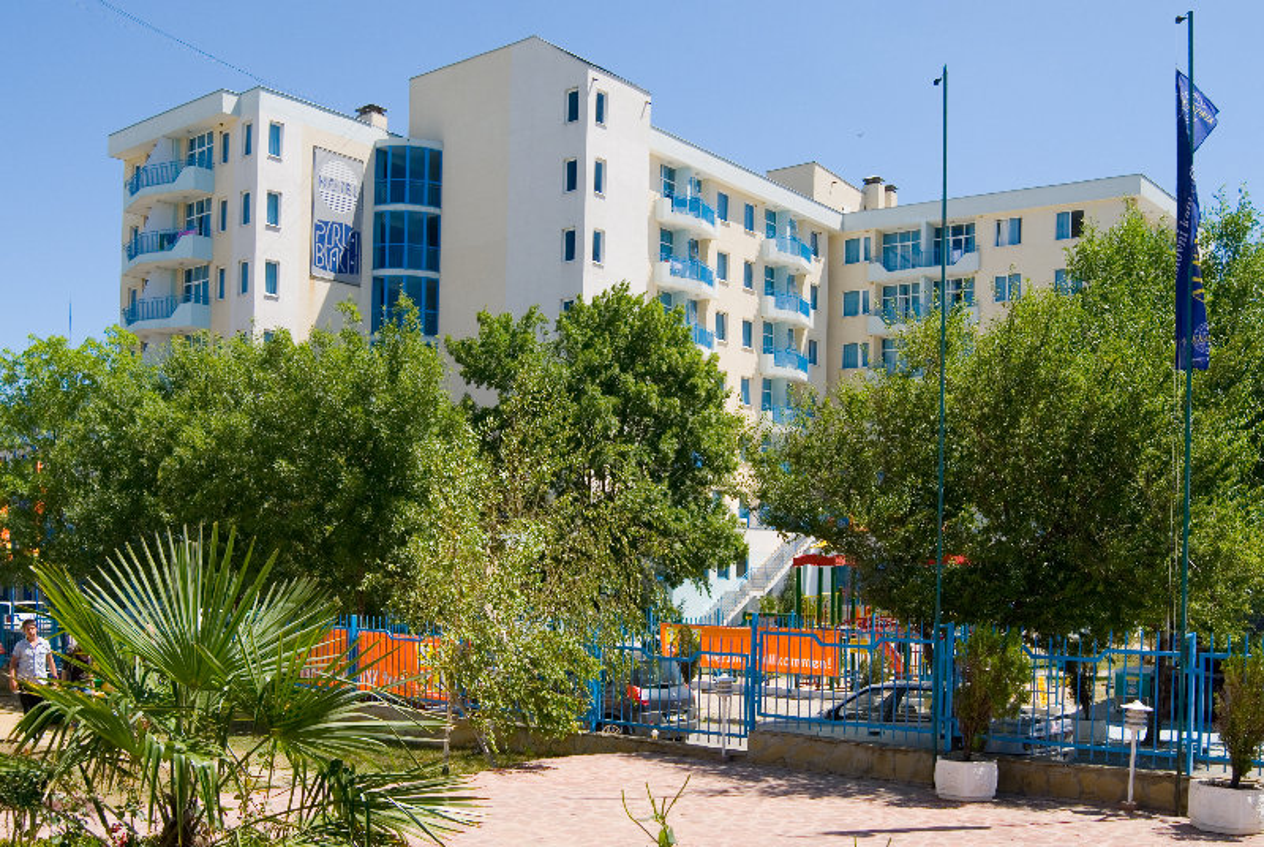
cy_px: 424
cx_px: 632
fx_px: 1213
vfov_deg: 38.5
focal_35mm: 34
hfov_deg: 55.0
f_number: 7.1
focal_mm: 23
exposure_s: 1/200
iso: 100
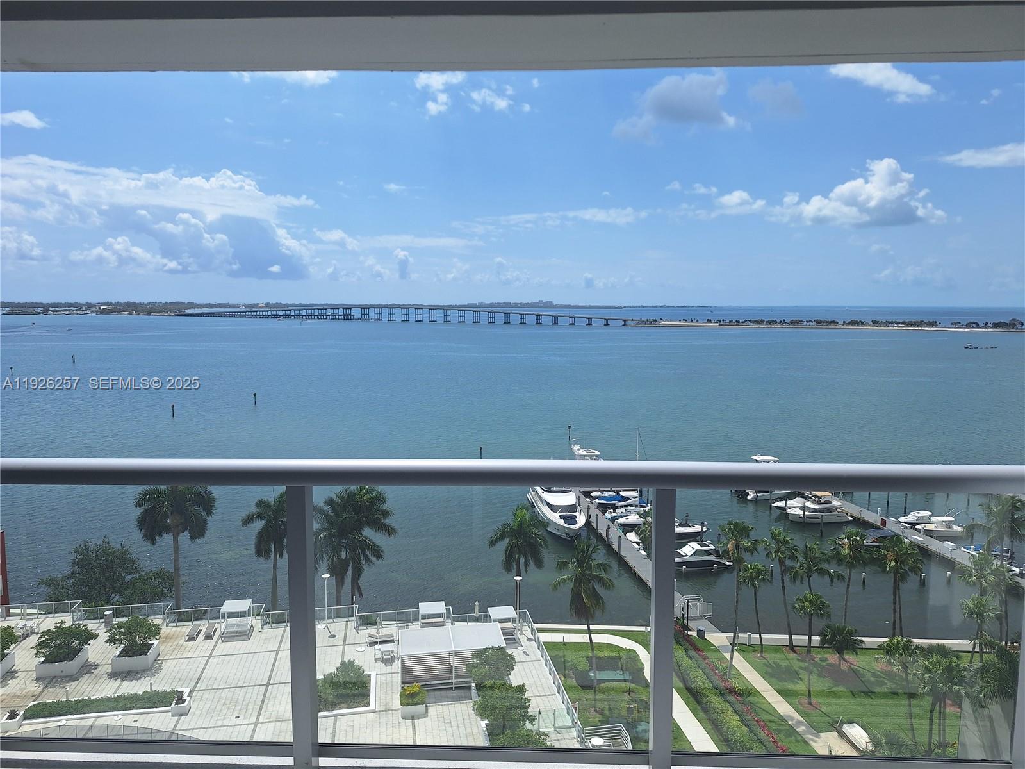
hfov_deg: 73.9
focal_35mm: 23
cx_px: 512
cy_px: 384
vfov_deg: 58.9
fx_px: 681
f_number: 1.8
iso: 40
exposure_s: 1/4310
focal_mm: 5.54
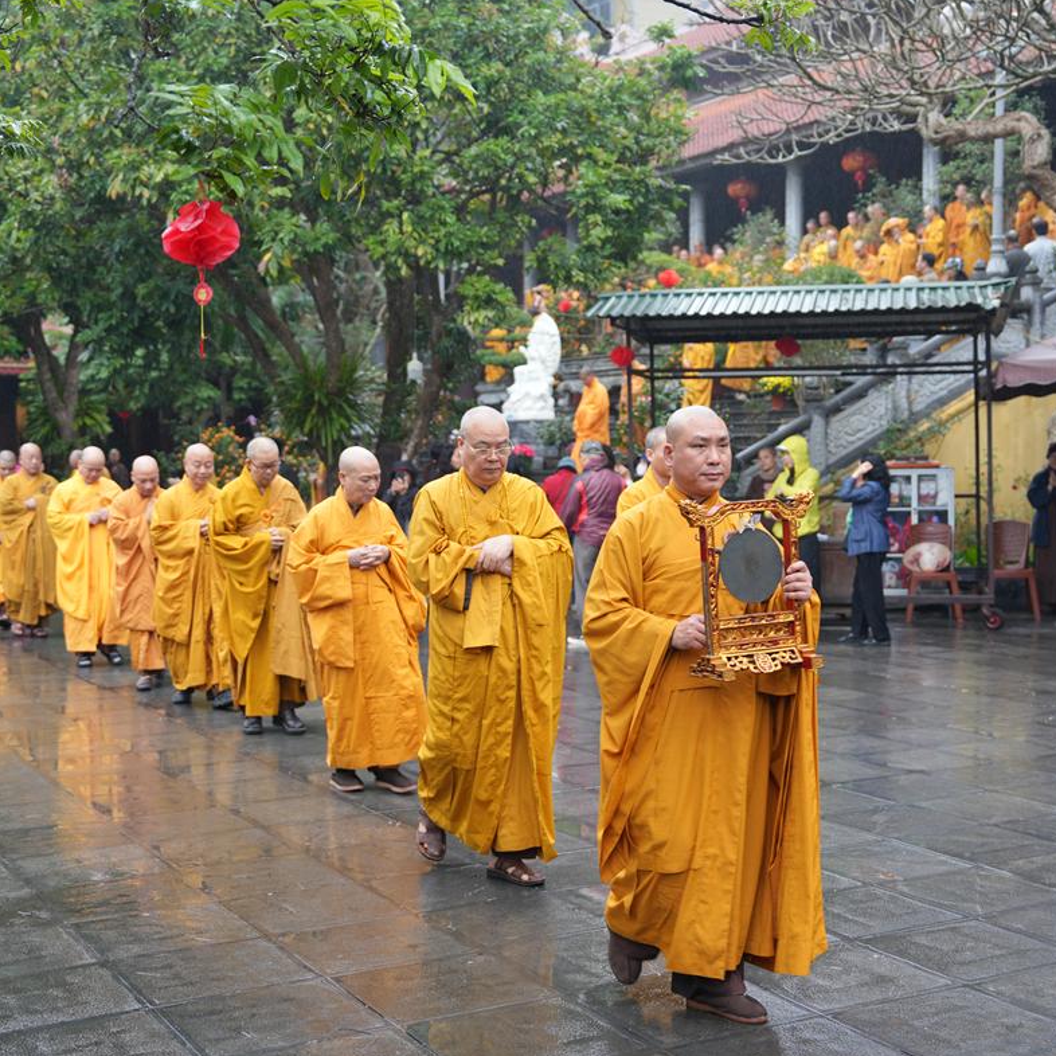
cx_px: 568
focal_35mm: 48
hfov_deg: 35.3
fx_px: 1657
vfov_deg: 35.4
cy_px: 524
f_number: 2.8
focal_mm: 37
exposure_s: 1/100
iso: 160
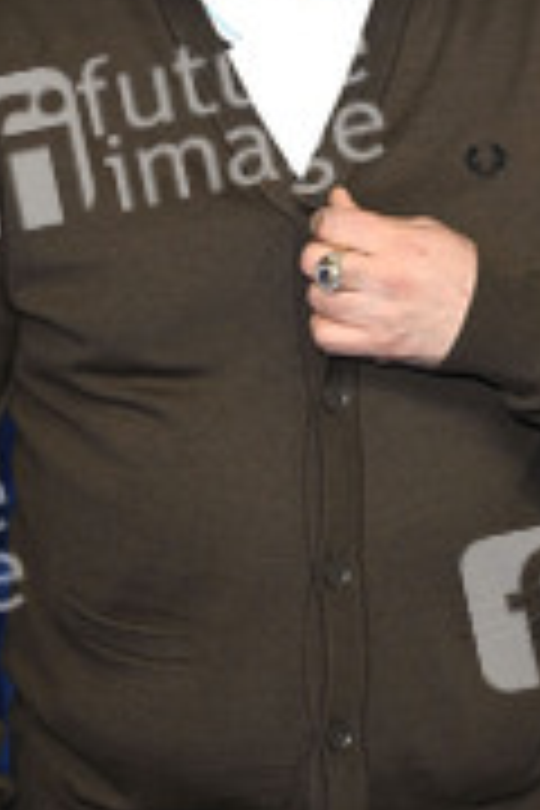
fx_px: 2992
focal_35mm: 133
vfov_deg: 15.4
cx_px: 284
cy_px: 360
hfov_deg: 10.3
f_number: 5.6
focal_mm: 60
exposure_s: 1/200
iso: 800
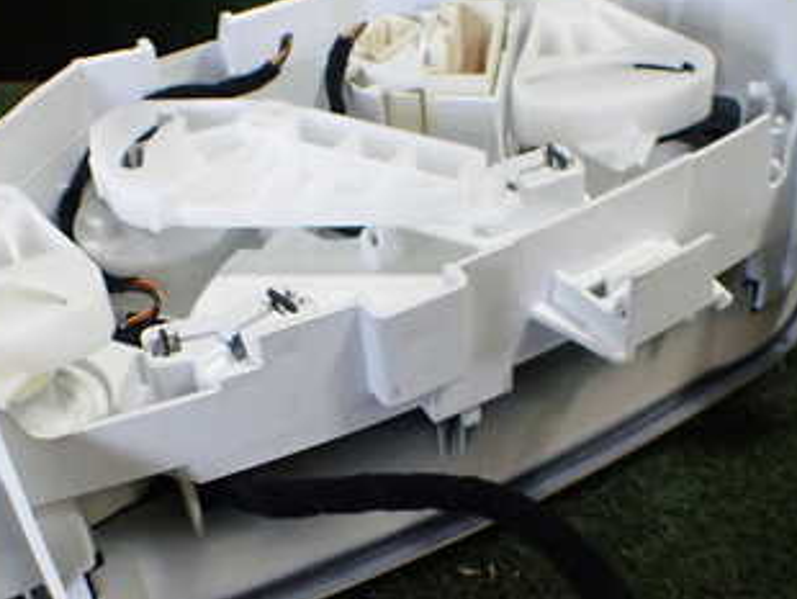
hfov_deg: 33.2
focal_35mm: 58
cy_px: 416
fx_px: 1336
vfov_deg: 25.1
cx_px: 406
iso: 400
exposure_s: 1/125
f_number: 2.3
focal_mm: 5.4
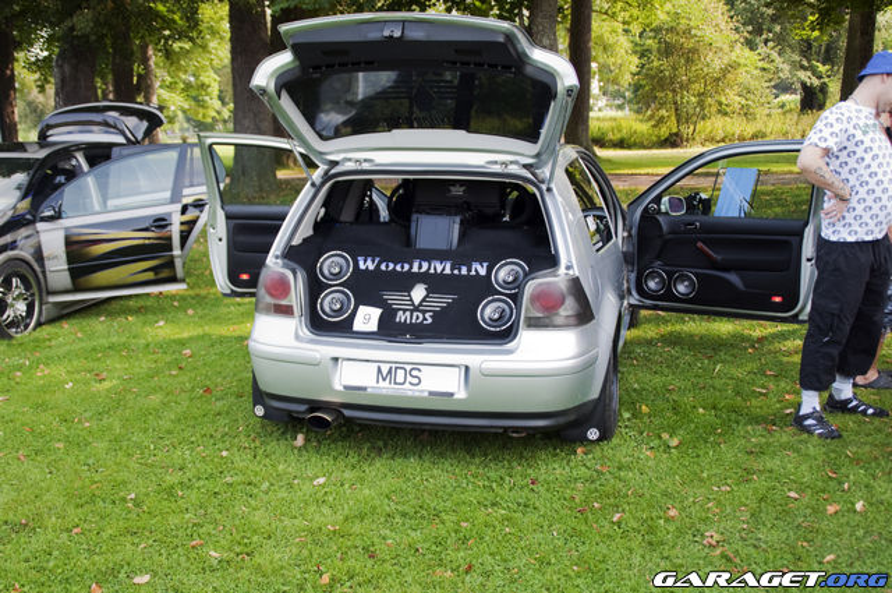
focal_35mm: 42
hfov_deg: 46.5
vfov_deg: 31.8
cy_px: 296
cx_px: 446
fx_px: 1039
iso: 640
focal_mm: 28
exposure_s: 1/400
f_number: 4
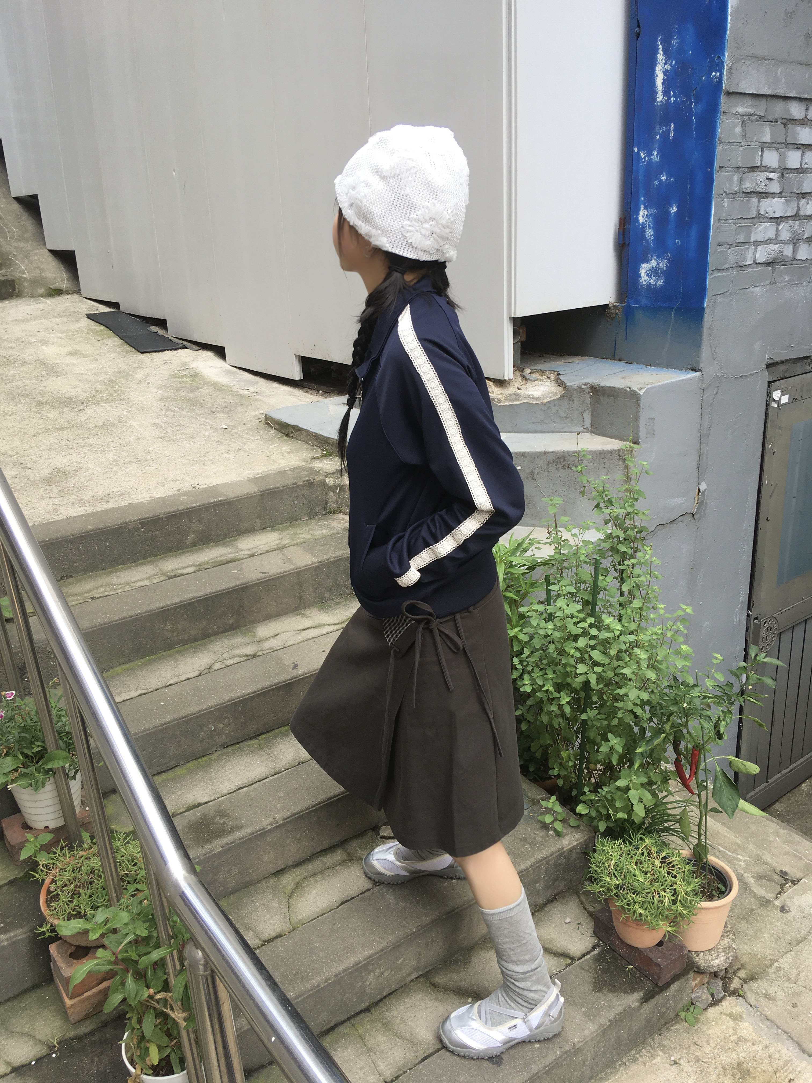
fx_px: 907
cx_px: 406
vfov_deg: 61.7
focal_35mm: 29
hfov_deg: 48.2
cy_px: 542
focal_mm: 4.15
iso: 25
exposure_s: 1/208
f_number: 2.2
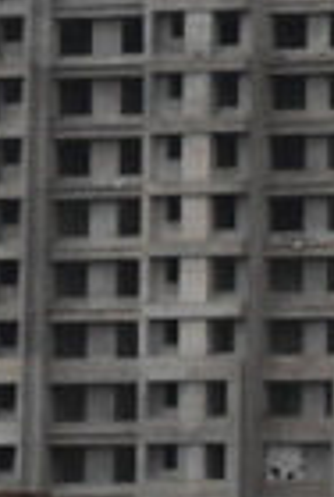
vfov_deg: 5.6
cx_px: 853
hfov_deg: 3.7
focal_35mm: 364
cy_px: -158
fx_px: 5040
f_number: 5.6
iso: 100
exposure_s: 1/500
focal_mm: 11.2
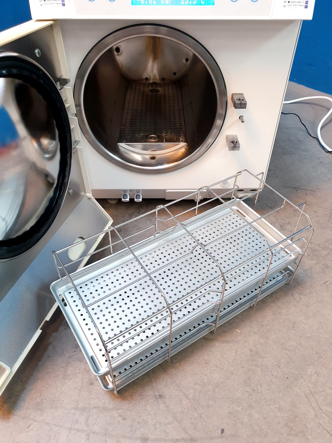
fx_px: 332
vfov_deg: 67.3
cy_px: 222
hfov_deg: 53.1
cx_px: 166
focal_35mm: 26
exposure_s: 1/50
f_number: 2.4
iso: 400
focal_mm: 4.3
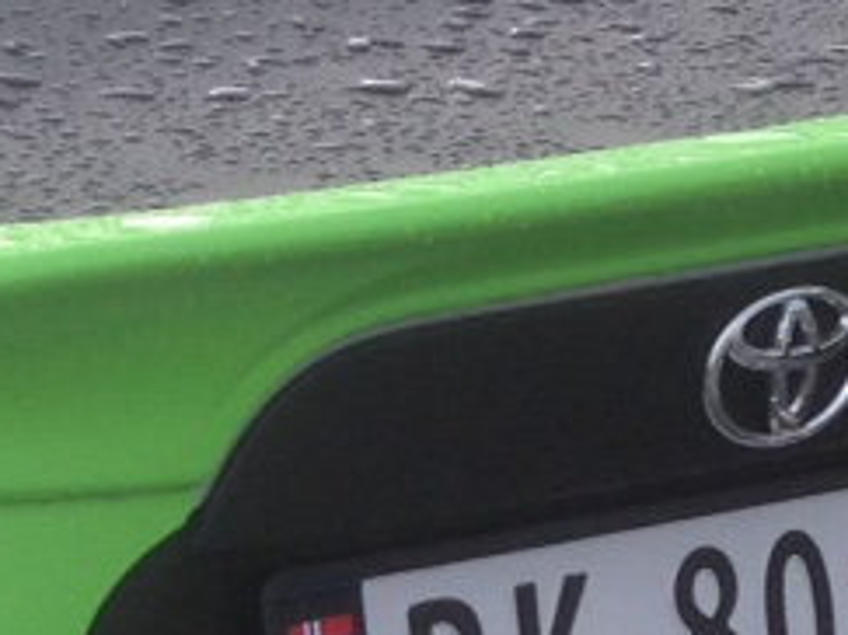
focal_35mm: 222
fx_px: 5436
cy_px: 907
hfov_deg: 8.6
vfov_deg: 6.6
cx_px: -712
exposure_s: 1/198
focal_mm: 4.12
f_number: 2.4
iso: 50
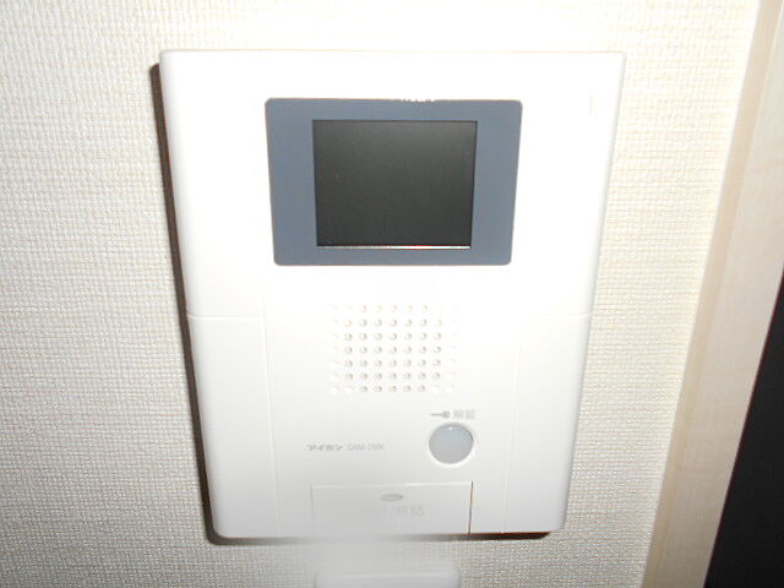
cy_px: 294
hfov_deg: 67.3
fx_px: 589
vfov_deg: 53.1
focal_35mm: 26
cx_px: 392
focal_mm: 4.6
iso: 80
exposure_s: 1/25
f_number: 3.2
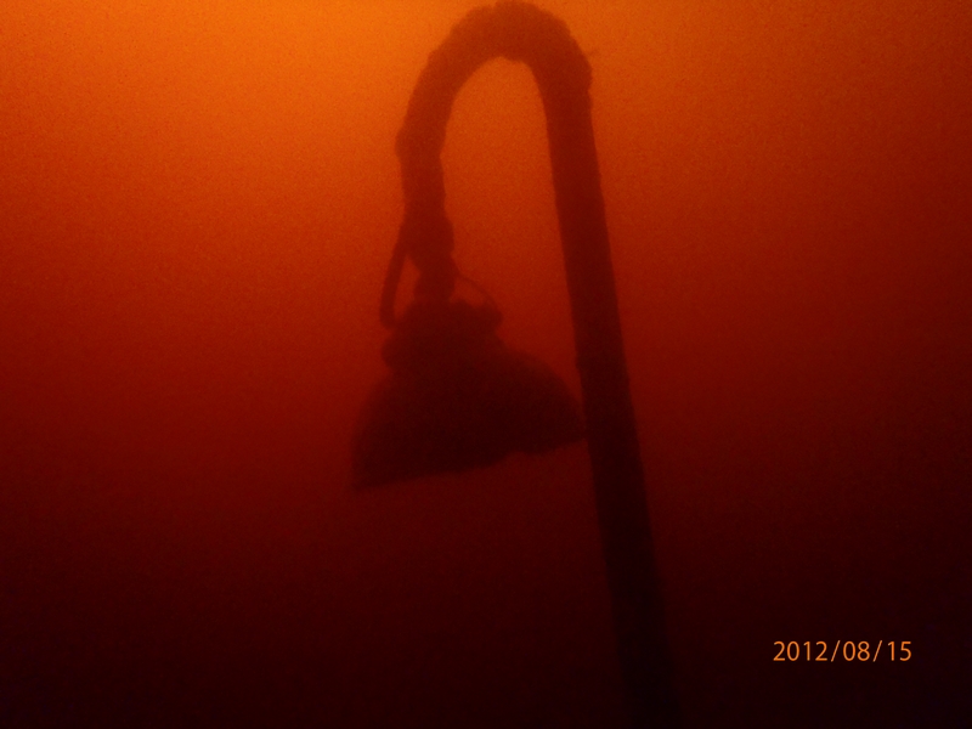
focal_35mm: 28
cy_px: 364
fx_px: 786
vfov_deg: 49.7
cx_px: 486
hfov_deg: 63.4
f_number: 3.9
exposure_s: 1/8
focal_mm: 5
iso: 400
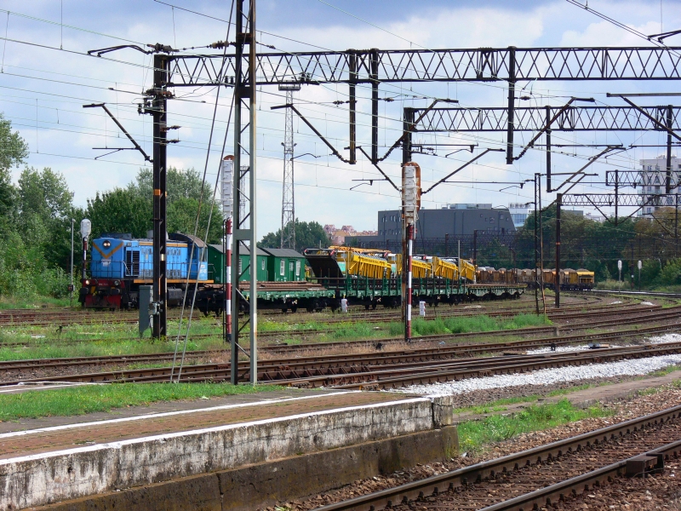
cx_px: 340
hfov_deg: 16.6
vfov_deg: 12.5
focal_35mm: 119
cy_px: 256
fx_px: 2341
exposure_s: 1/400
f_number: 5.6
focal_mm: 25.2
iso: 100
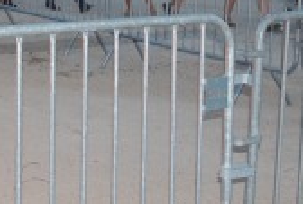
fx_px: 962
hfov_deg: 17.7
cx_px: 56
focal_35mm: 114
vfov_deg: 11.8
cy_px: -37
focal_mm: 20
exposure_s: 1/160
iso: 200
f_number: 3.8
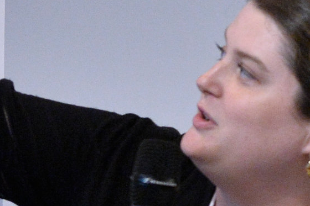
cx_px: 93
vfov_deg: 3.4
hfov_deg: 5.1
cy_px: 120
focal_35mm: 402
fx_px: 3460
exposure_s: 1/200
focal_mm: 75
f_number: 4
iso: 4000
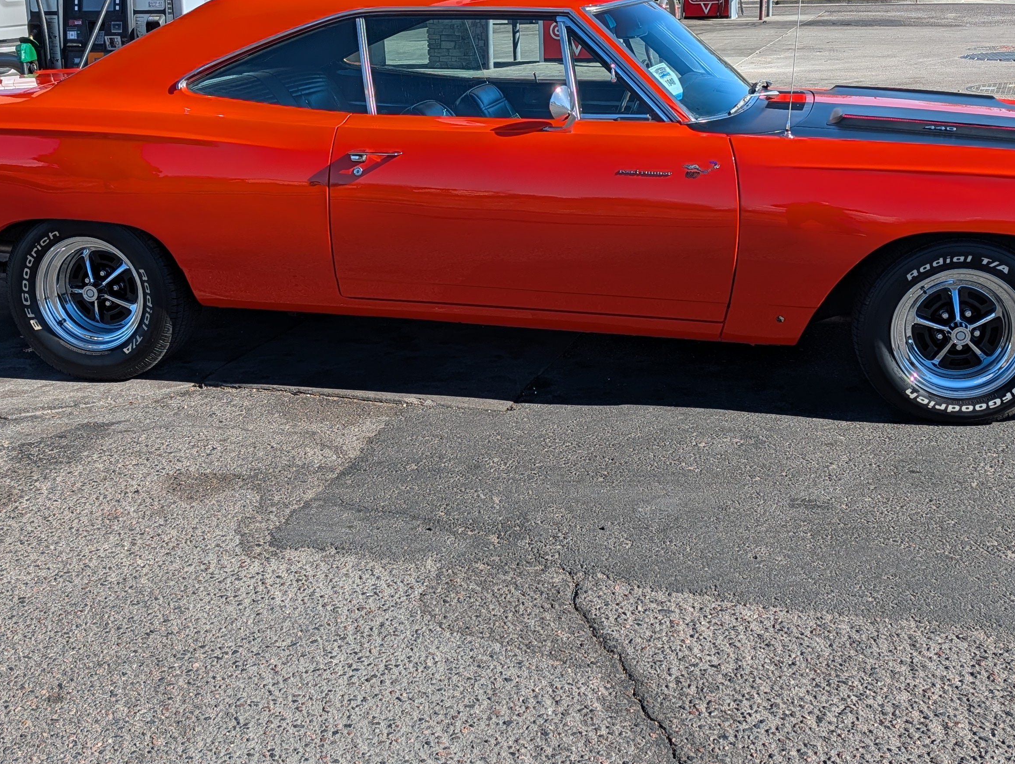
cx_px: 555
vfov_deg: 34.1
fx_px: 1233
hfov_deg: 44.7
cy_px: 249
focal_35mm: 42
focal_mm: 6.9
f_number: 1.68
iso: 19
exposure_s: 1/6579
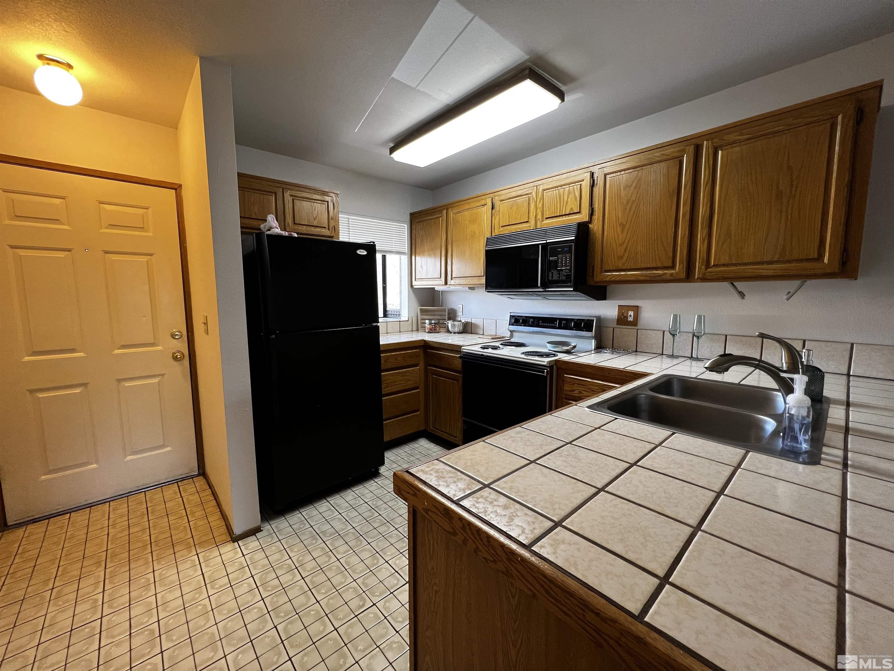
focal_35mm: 13
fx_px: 336
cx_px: 447
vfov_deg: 89.9
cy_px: 336
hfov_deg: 106.2
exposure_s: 1/60
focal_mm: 1.57
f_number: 1.8
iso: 160
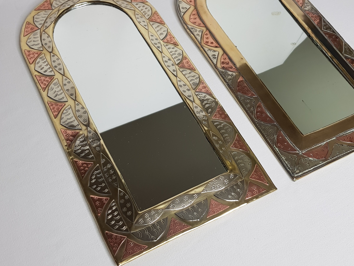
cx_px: 210
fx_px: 327
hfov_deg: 56.4
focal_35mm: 32
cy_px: 112
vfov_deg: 44.0
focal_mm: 4.2
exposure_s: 1/100
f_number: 1.7
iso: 50
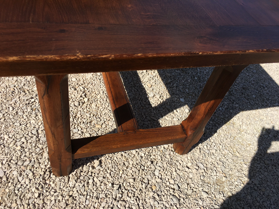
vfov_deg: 48.2
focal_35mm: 29
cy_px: 104
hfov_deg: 61.7
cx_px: 140
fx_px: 234
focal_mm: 4.15
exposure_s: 1/2262
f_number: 2.2
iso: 25
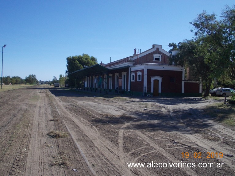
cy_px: 88
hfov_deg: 49.0
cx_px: 118
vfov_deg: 37.7
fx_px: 258
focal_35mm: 38
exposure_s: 1/320
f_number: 6.2
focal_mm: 5.3
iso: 80
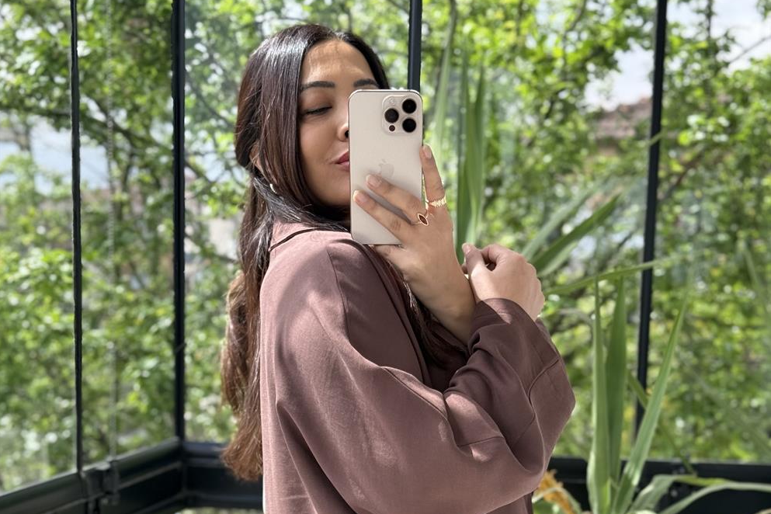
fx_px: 1435
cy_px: 483
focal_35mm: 67
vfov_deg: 19.8
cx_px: 385
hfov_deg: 30.1
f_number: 1.78
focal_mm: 6.76
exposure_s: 1/444
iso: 80
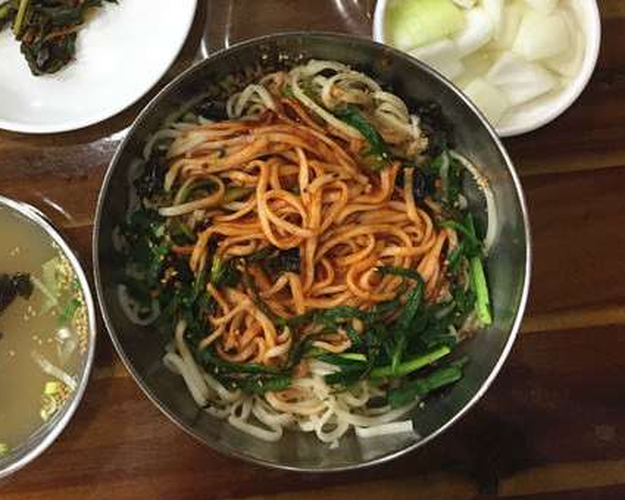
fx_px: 888
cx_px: 194
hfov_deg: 38.2
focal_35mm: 48
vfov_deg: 30.8
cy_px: 115
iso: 125
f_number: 2.2
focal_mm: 4.15
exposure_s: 1/30
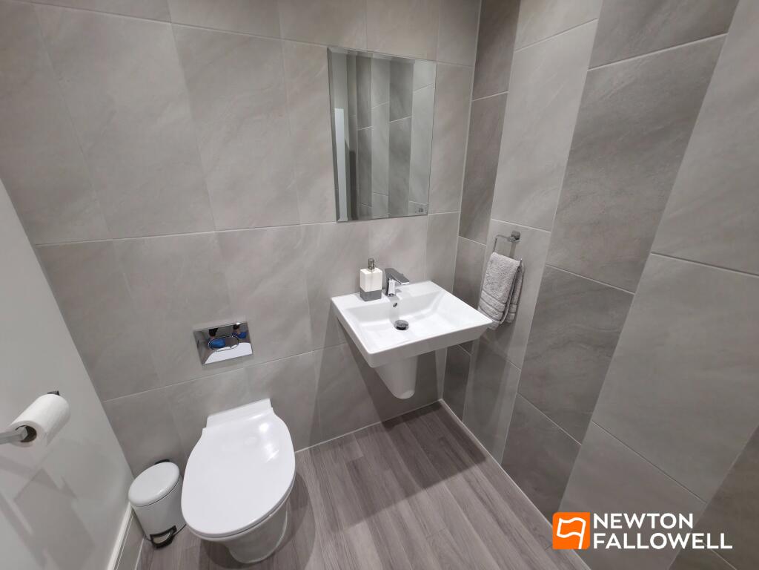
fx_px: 285
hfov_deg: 106.2
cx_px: 380
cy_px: 285
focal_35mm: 13
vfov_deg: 89.9
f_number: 1.9
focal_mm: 2.2
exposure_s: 1/50.3
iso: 125
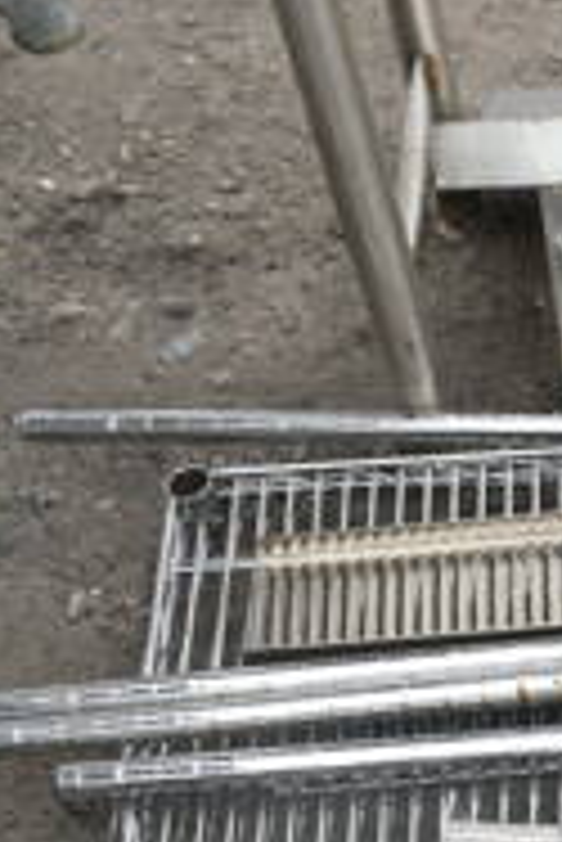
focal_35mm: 88
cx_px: 1061
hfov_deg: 13.7
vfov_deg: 22.8
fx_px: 2057
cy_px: 684
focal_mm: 18
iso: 100
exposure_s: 1/125
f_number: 5.6
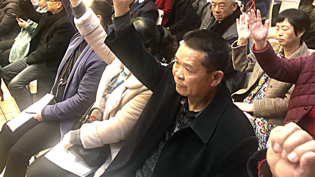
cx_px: 123
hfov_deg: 46.1
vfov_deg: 26.5
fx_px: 368
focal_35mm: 44
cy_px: 31
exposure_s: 1/17
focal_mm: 3.99
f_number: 1.8
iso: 100
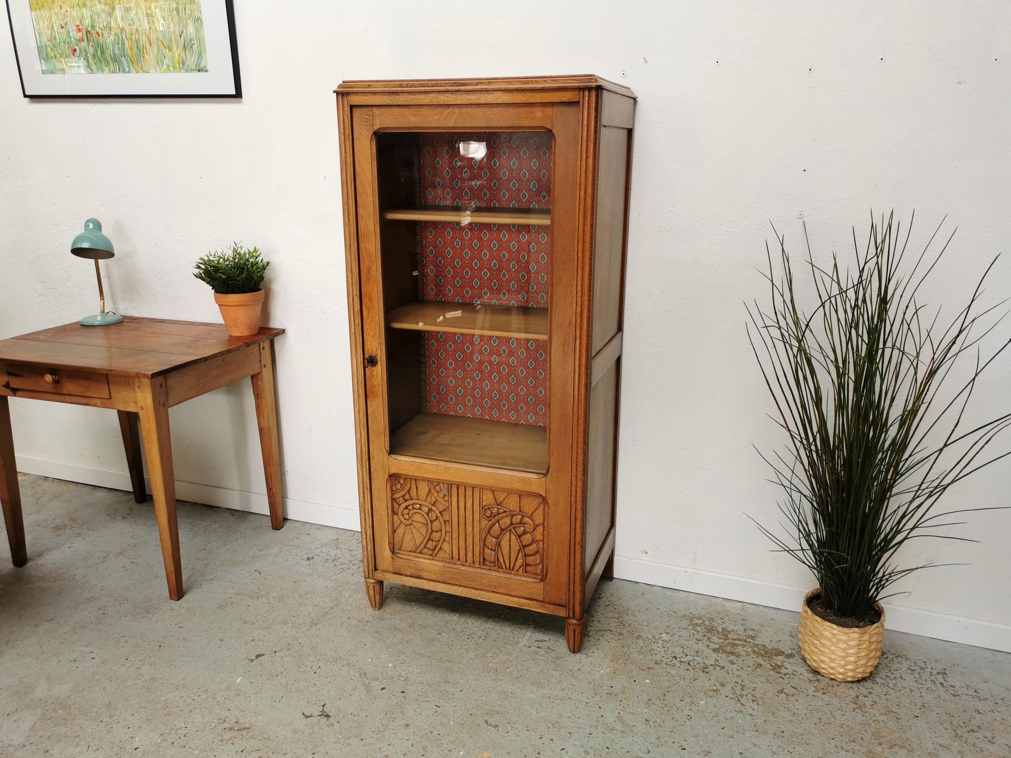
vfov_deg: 51.4
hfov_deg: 65.3
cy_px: 379
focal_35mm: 27
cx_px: 506
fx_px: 789
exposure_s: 1/166
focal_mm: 5.58
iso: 50
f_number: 1.8
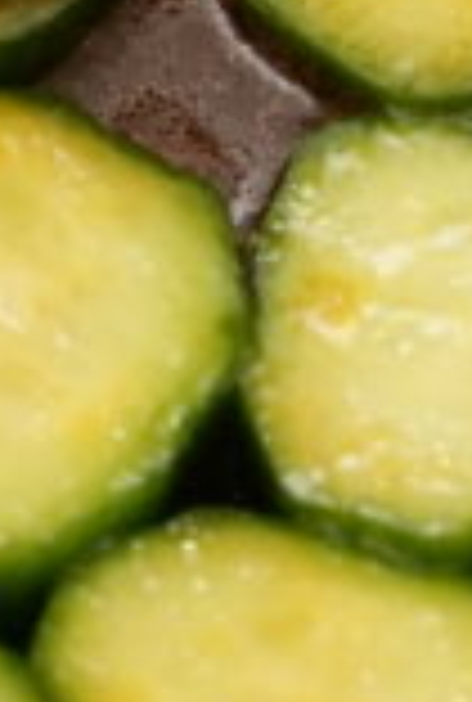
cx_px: 692
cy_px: -981
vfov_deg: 4.7
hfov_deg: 3.3
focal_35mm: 424
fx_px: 8283
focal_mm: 63.3
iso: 6400
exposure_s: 1/200
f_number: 9
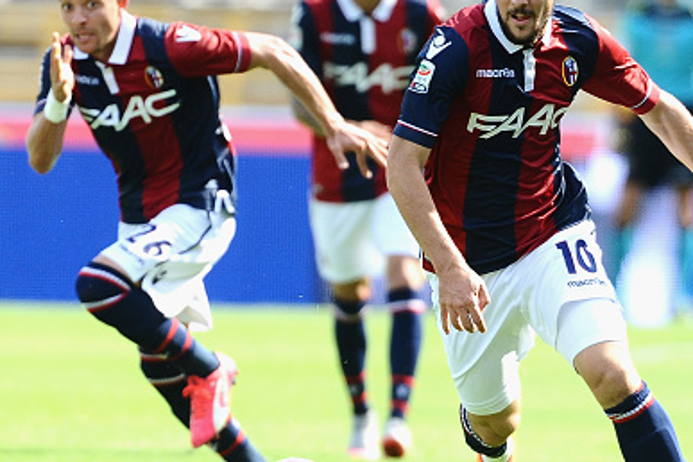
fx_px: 14783
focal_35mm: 768
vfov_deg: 1.8
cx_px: 329
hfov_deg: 2.7
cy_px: 261
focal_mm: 500
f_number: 5.6
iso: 900
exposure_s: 1/1600
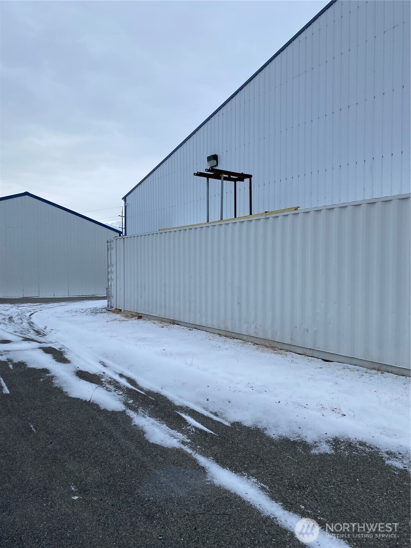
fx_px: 412
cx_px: 206
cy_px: 274
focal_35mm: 26
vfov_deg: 67.3
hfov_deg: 53.1
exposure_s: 1/2463
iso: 32
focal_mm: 4.25
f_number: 1.8
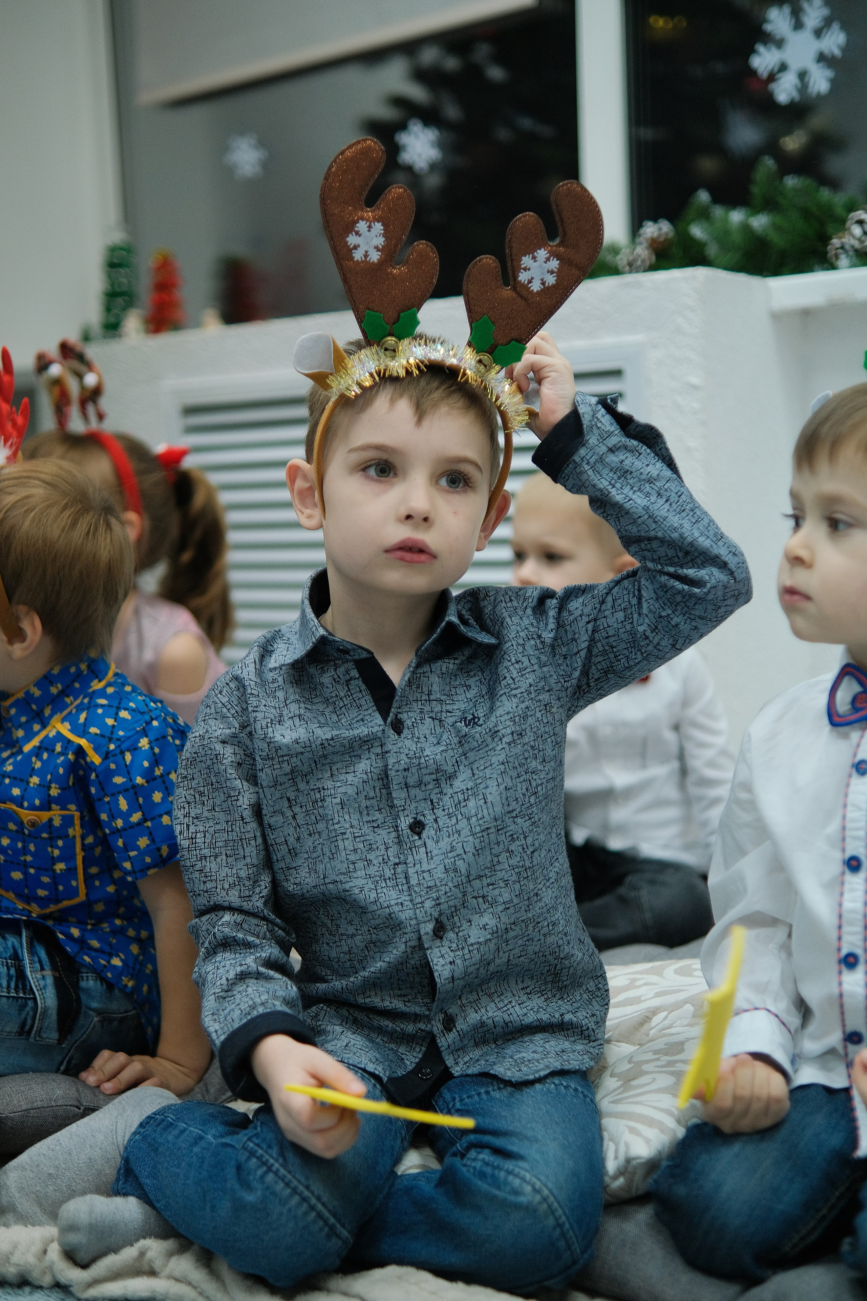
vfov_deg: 39.6
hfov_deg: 27.0
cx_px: 434
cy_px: 650
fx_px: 1806
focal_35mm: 50
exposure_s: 1/125
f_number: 1.4
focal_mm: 33
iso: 640
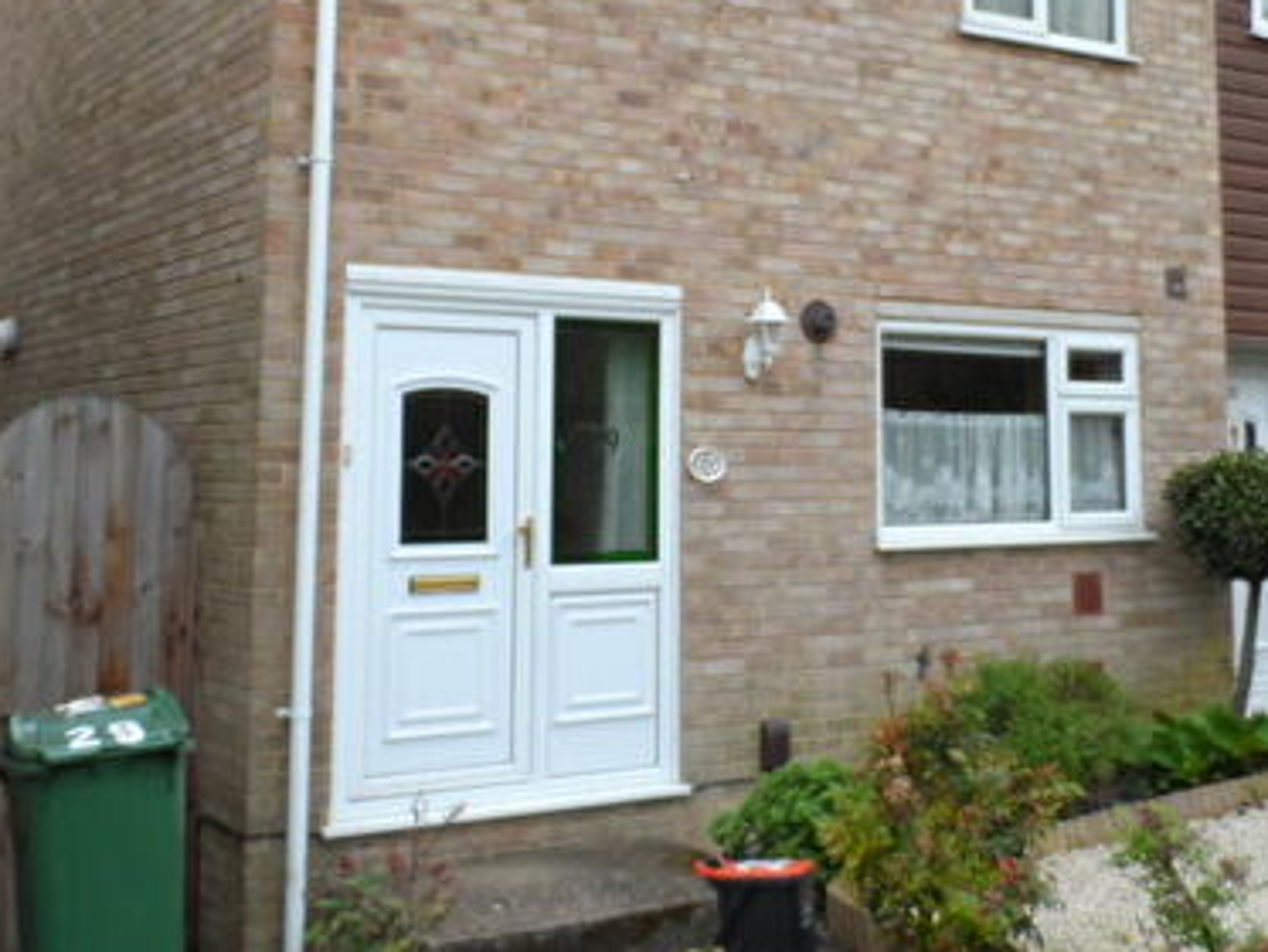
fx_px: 1649
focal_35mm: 45
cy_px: 223
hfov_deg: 41.9
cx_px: 738
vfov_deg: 31.5
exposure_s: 1/180
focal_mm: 4
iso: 80
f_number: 3.2
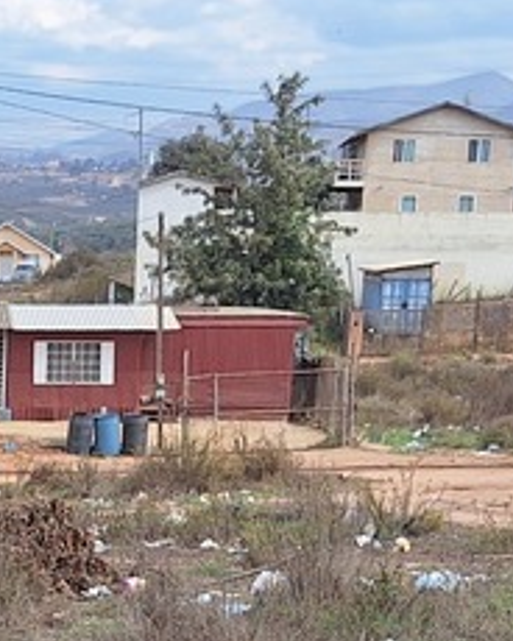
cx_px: -45
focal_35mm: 117
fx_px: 2220
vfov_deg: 15.0
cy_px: 1028
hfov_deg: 12.9
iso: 40
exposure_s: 1/2500
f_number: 1.8
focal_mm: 5.54
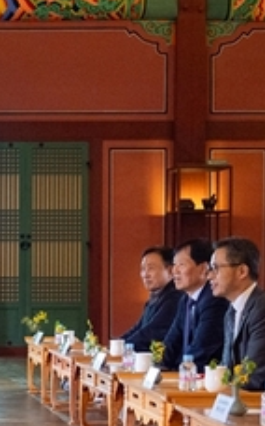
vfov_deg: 22.0
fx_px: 1089
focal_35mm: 94
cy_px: 302
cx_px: -119
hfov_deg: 13.2
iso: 3200
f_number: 2.8
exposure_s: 1/160
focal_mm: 30
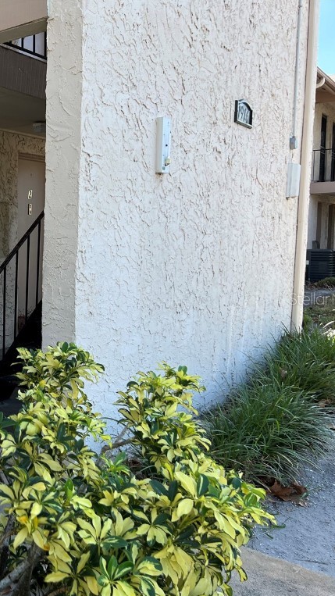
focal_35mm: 38
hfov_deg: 28.2
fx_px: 600
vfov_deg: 52.8
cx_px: -37
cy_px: 298
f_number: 1.5
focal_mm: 5.7
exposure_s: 1/808
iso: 50
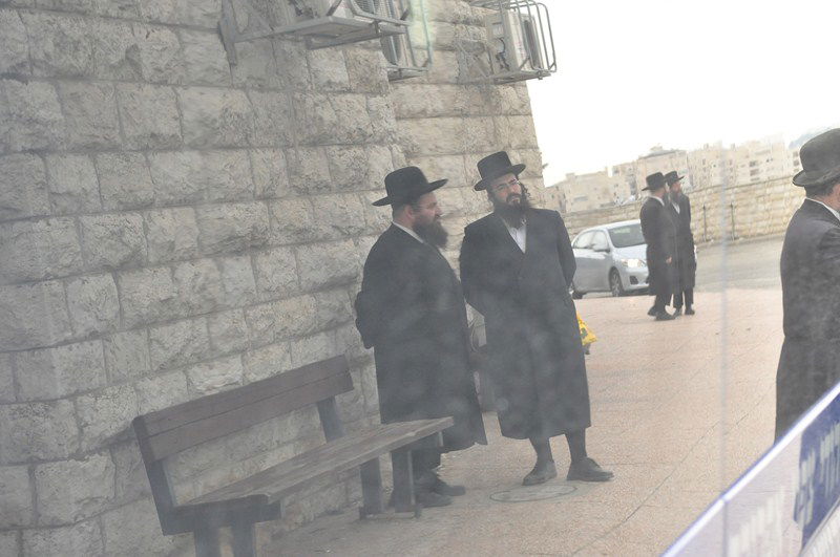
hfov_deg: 24.7
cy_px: 278
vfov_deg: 16.5
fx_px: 1922
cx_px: 420
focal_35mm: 82
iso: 2000
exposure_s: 1/200
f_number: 5
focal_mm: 55
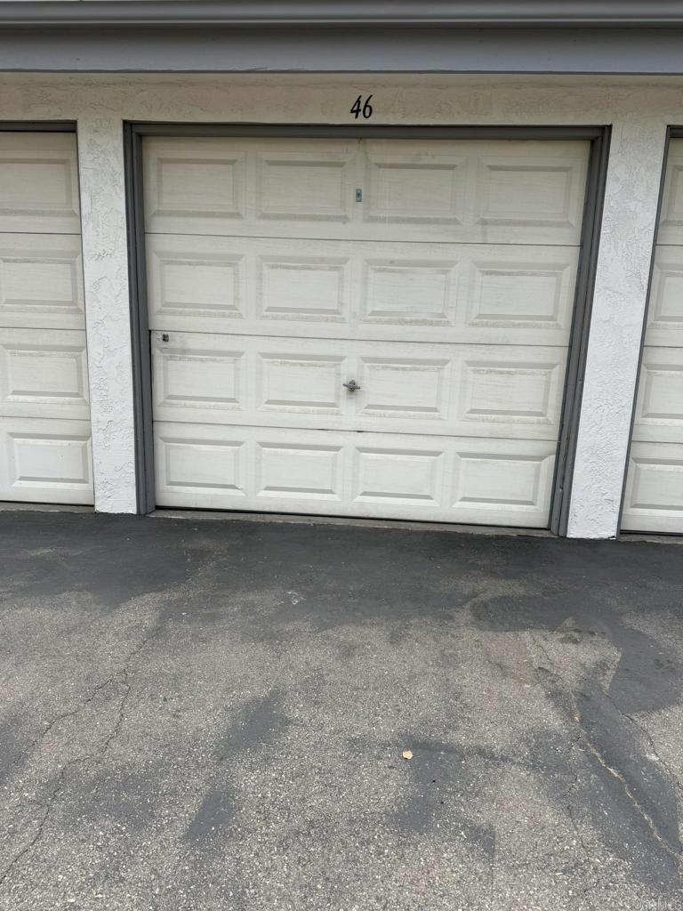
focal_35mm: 24
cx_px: 342
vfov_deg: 71.6
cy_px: 456
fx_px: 631
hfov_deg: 56.8
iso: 80
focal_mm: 6.76
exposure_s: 1/2525
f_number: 1.78
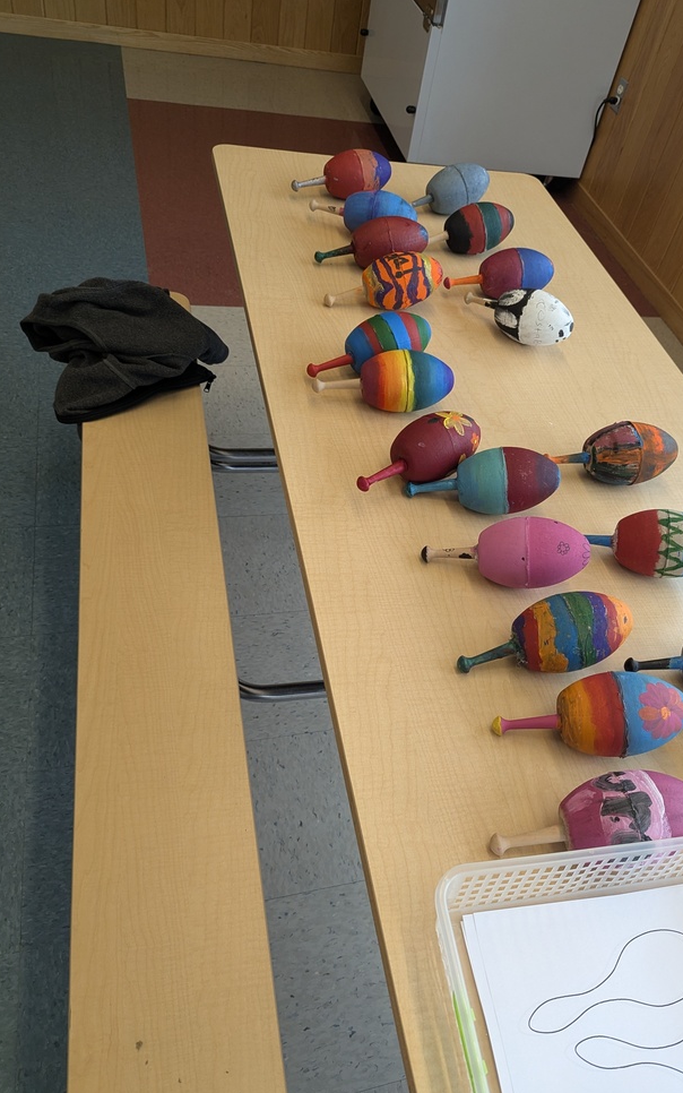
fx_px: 804
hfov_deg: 45.7
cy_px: 573
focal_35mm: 27
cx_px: 426
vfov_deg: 68.3
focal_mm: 6.81
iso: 162
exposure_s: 1/305
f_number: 1.85
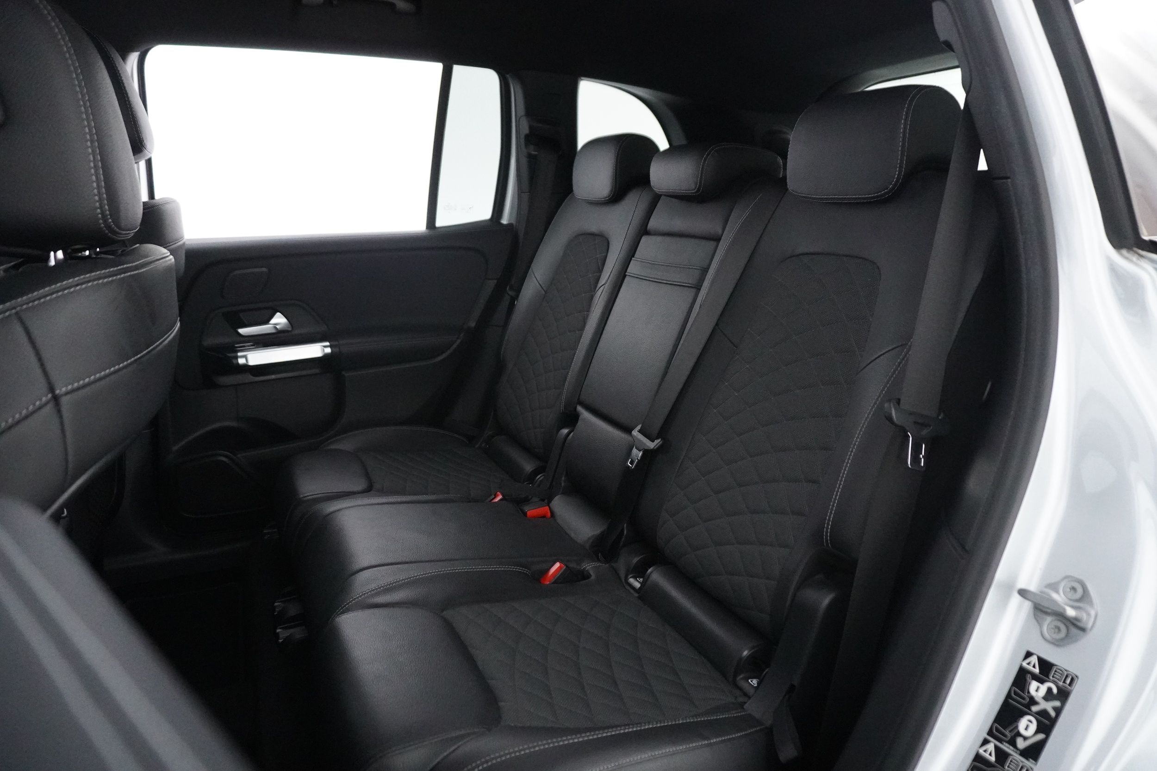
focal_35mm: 24
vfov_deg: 53.1
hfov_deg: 73.7
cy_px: 386
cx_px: 578
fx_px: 771
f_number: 3.5
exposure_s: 1/80
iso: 6400
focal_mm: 16
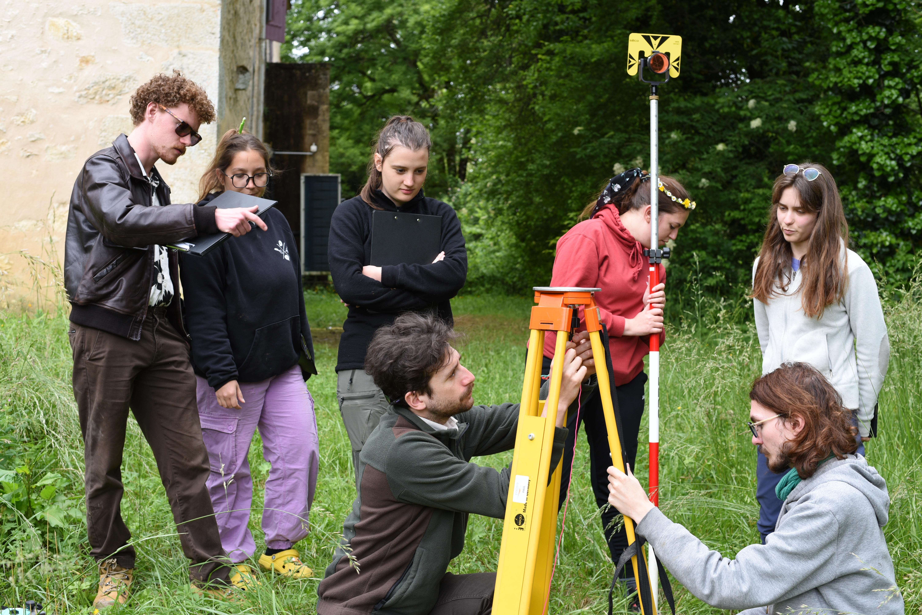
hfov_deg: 39.6
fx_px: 1281
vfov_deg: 27.0
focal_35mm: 50
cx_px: 461
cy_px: 308
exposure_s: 1/200
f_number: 7.1
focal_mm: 50
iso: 320
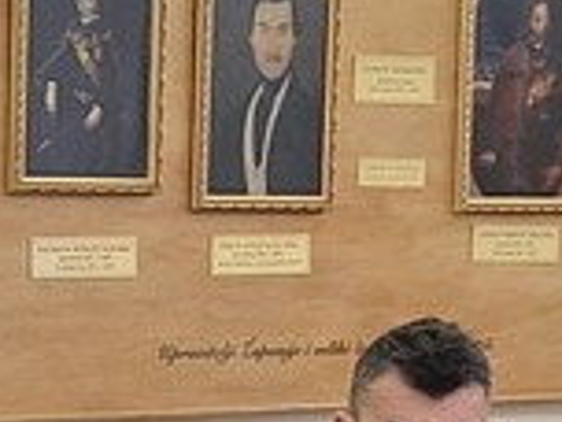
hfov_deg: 10.4
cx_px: -399
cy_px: 629
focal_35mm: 181
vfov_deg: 8.0
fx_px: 2939
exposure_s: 1/50
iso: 50
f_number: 1.8
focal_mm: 5.54
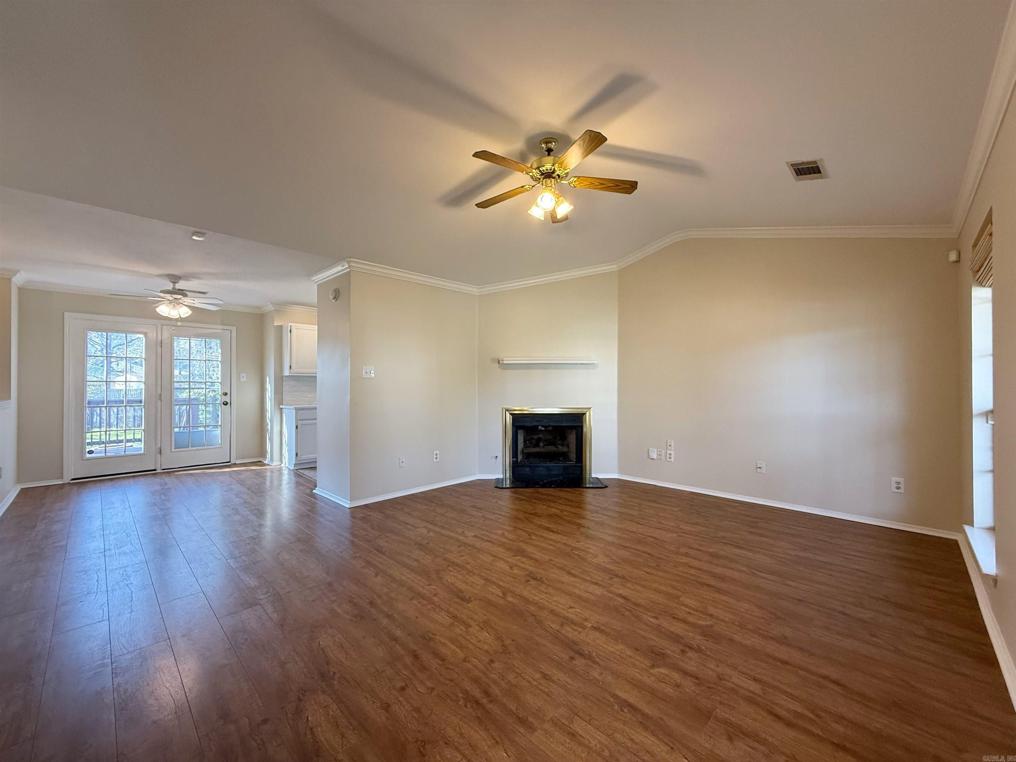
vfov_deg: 85.7
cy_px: 381
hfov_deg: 102.1
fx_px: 411
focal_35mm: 14
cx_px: 508
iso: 320
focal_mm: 2.22
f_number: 2.2
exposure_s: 1/120
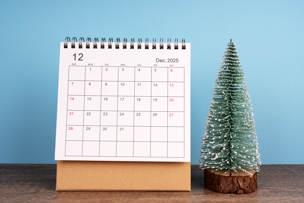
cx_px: 152
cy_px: 102
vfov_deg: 27.5
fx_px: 414
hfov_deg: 40.3
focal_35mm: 49
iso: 50
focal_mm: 49
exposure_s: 1/160
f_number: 8
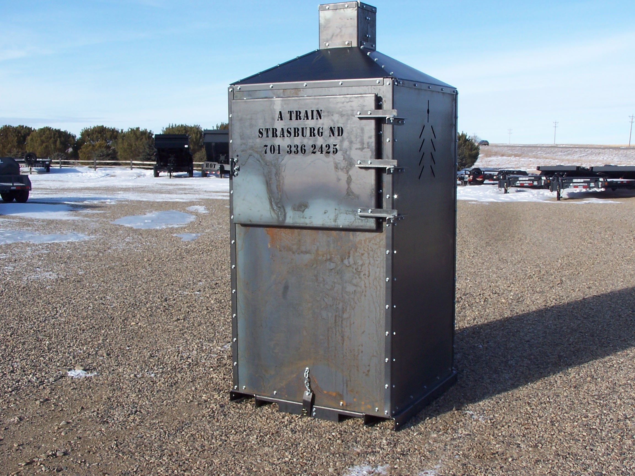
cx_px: 318
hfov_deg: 43.9
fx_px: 789
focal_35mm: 43
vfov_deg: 33.6
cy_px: 238
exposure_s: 1/350
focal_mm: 7.1
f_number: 5.6
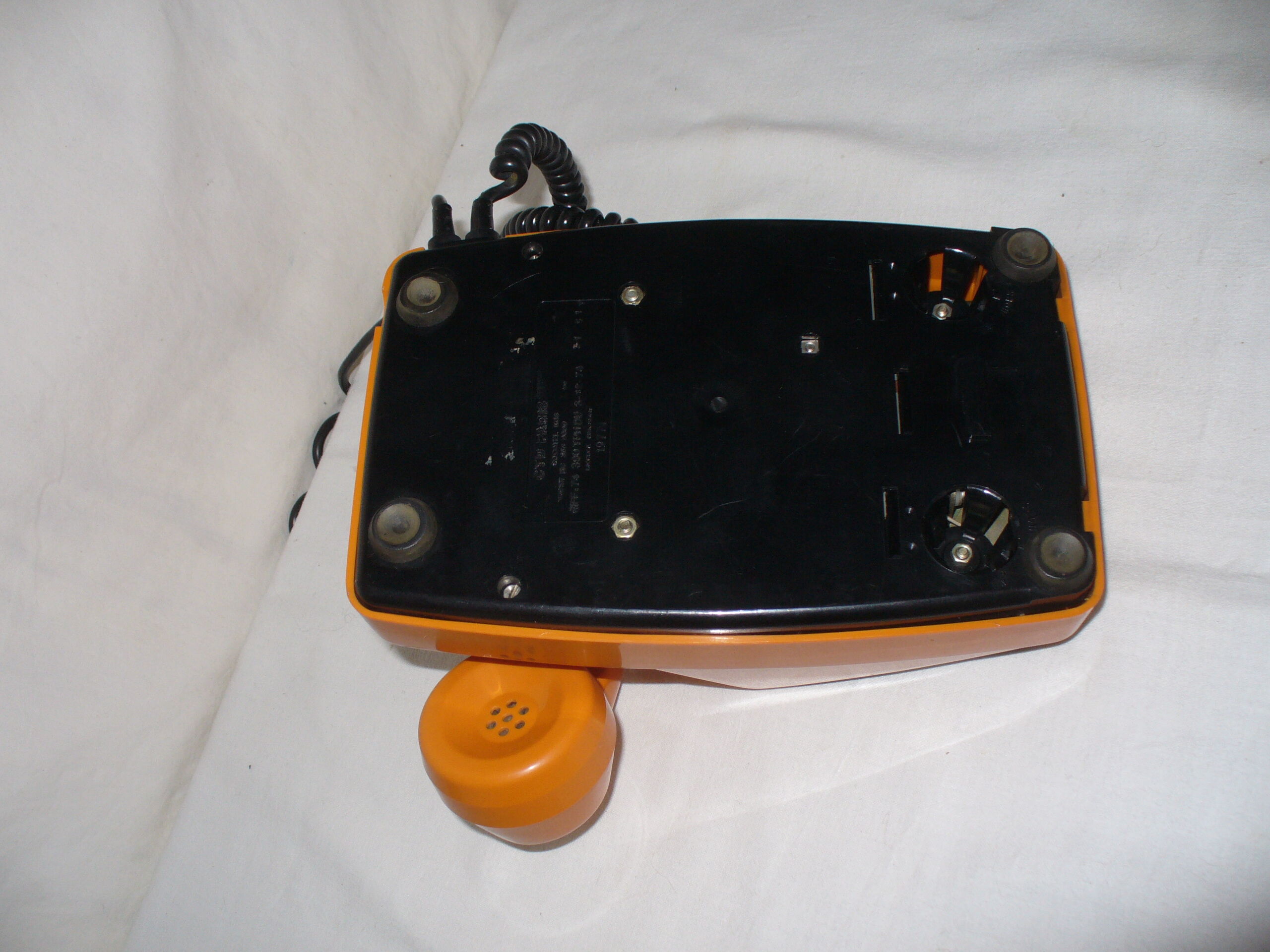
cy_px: 476
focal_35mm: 37
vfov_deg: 38.7
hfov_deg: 50.1
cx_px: 635
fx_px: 1357
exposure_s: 1/30
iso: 100
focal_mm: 6.1
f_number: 2.8
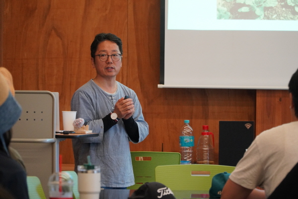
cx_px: 149
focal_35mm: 158
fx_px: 1304
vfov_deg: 8.7
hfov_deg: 13.0
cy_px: 100
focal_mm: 105
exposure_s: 1/200
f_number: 4
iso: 2500
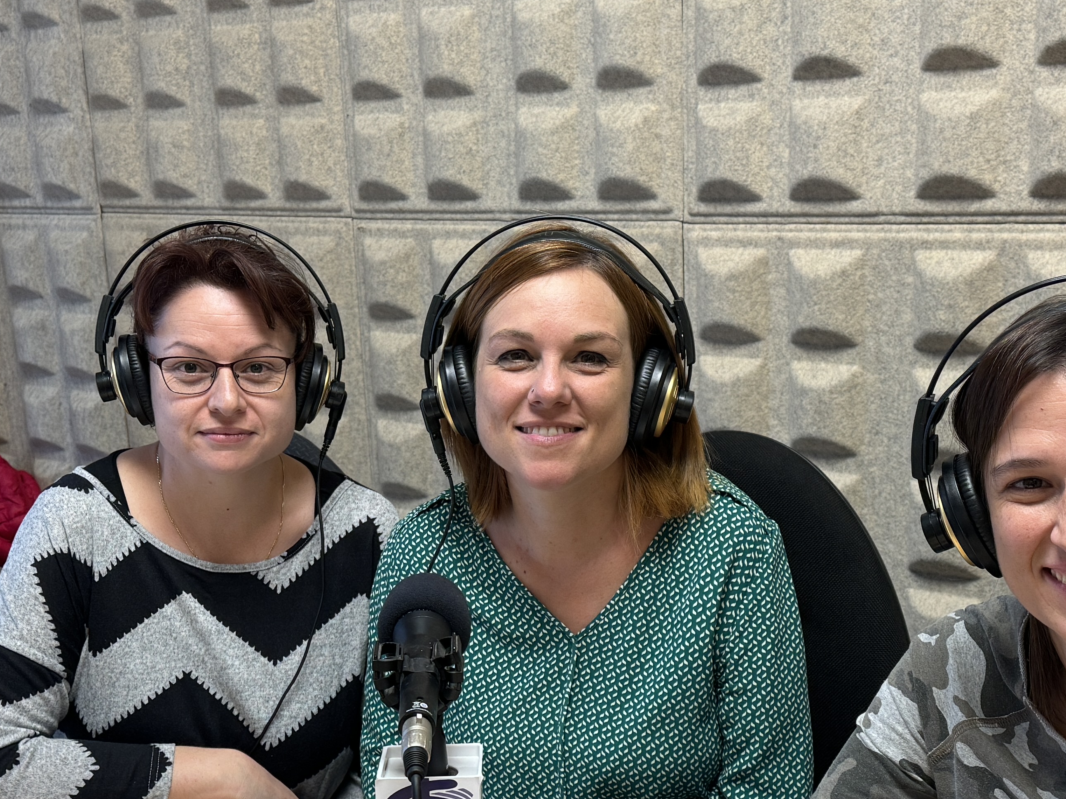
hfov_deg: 36.2
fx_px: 1632
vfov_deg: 27.3
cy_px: 535
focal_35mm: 53
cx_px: 558
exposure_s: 1/50
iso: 125
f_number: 1.78
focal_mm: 6.86
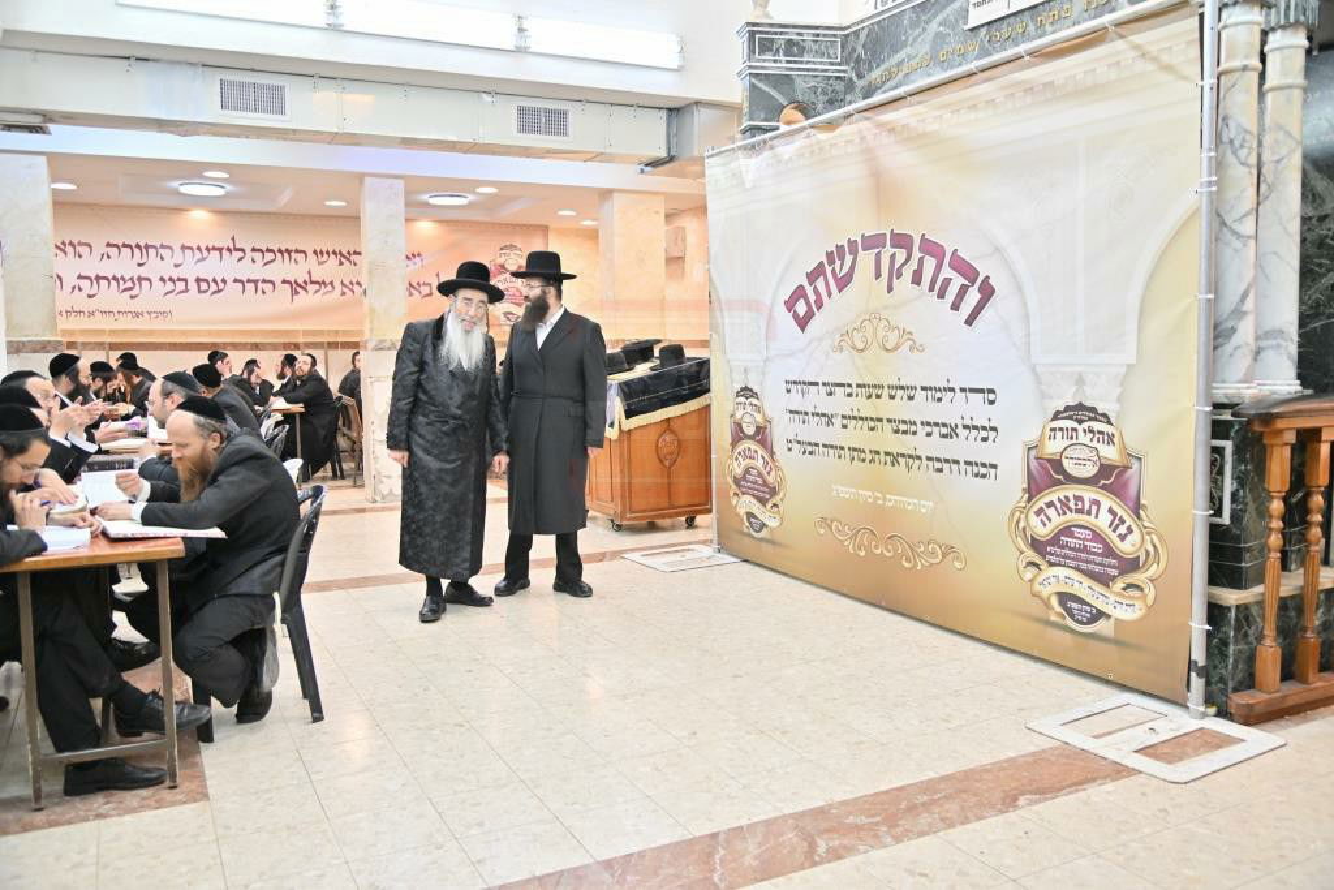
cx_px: 667
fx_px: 1112
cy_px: 445
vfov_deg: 43.6
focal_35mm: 30
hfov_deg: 61.9
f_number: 4
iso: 1250
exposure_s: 1/400
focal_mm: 30
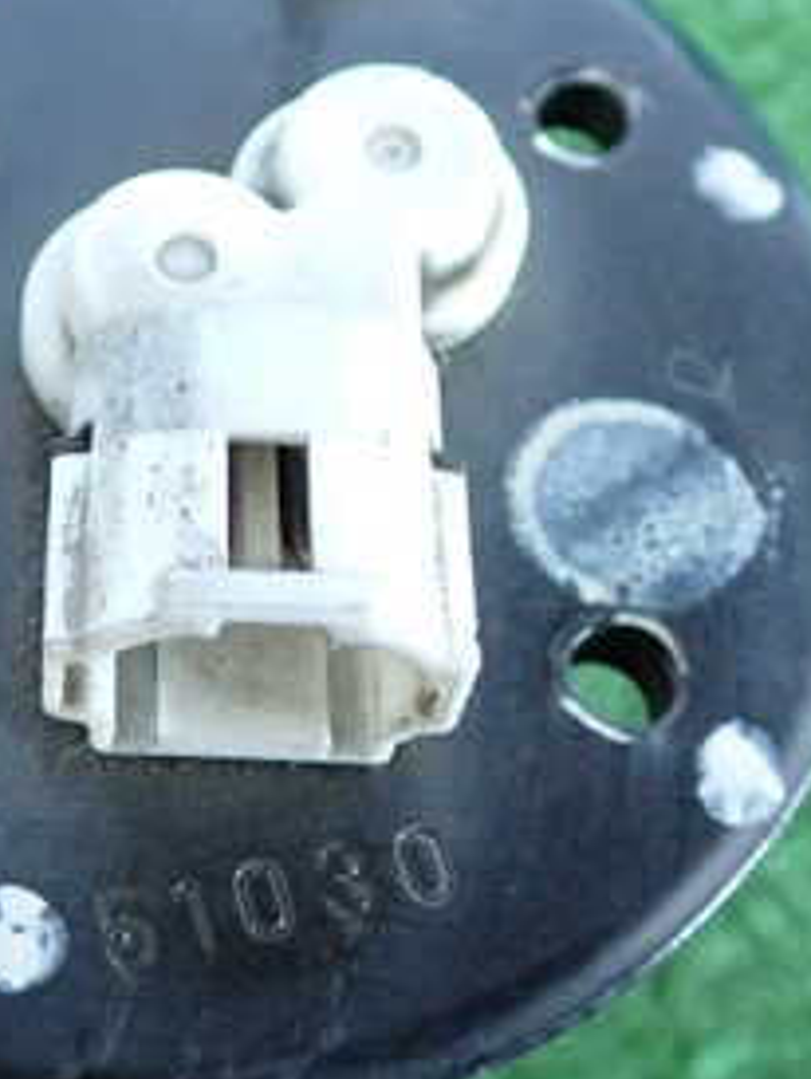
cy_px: 433
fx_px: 2183
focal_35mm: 70
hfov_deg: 20.7
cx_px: 122
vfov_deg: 27.7
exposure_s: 1/30
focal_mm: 5.79
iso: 500
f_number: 2.4
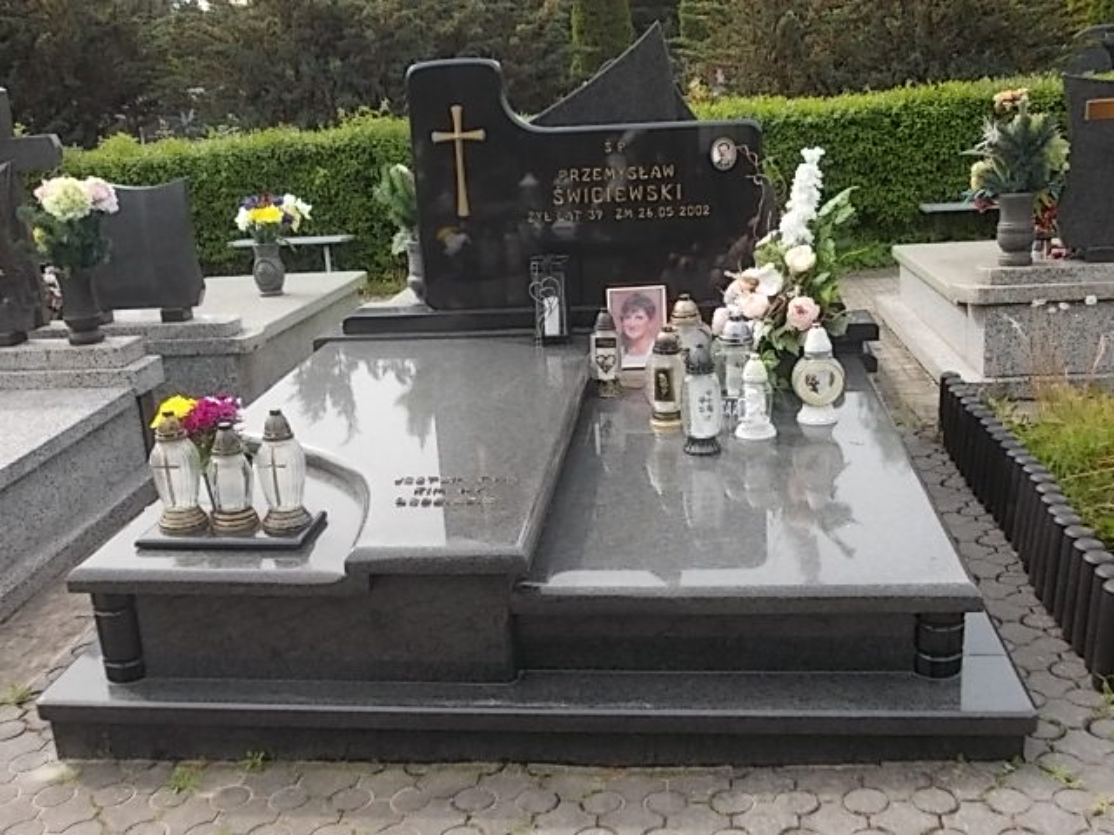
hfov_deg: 49.0
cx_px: 557
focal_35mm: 38
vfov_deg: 37.7
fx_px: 1223
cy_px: 418
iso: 80
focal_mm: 5.3
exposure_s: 1/400
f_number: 3.1
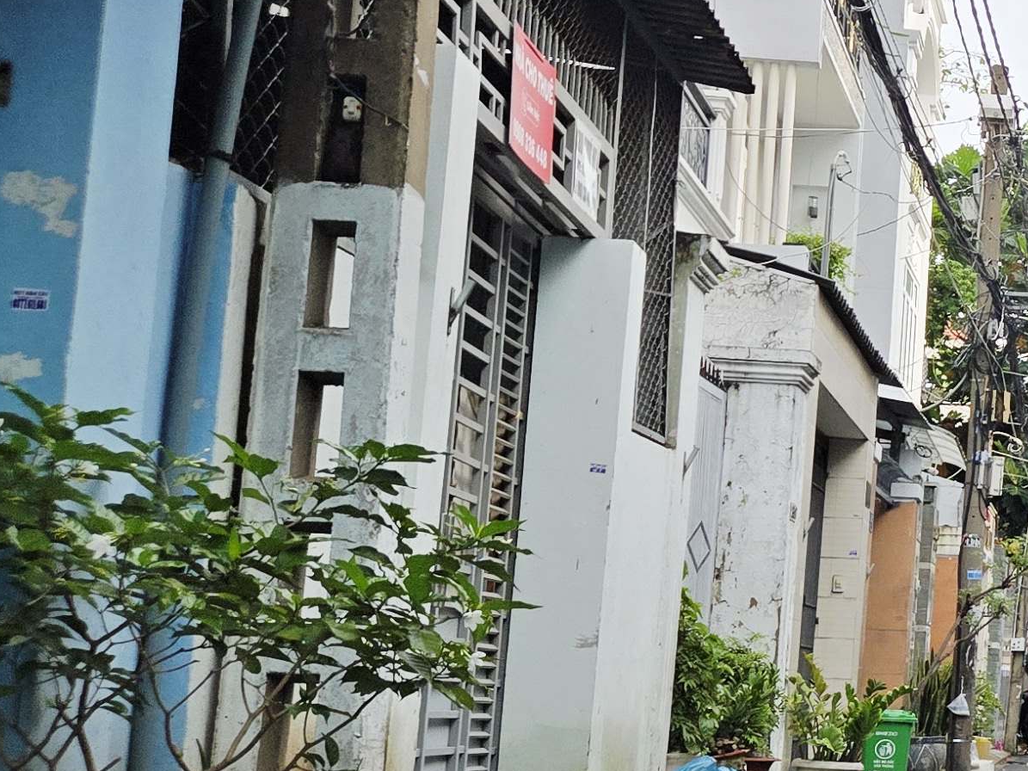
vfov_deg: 19.1
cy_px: 441
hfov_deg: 21.2
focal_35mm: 77
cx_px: 1559
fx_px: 2286
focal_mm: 5.4
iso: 80
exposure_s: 1/2352
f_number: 1.8
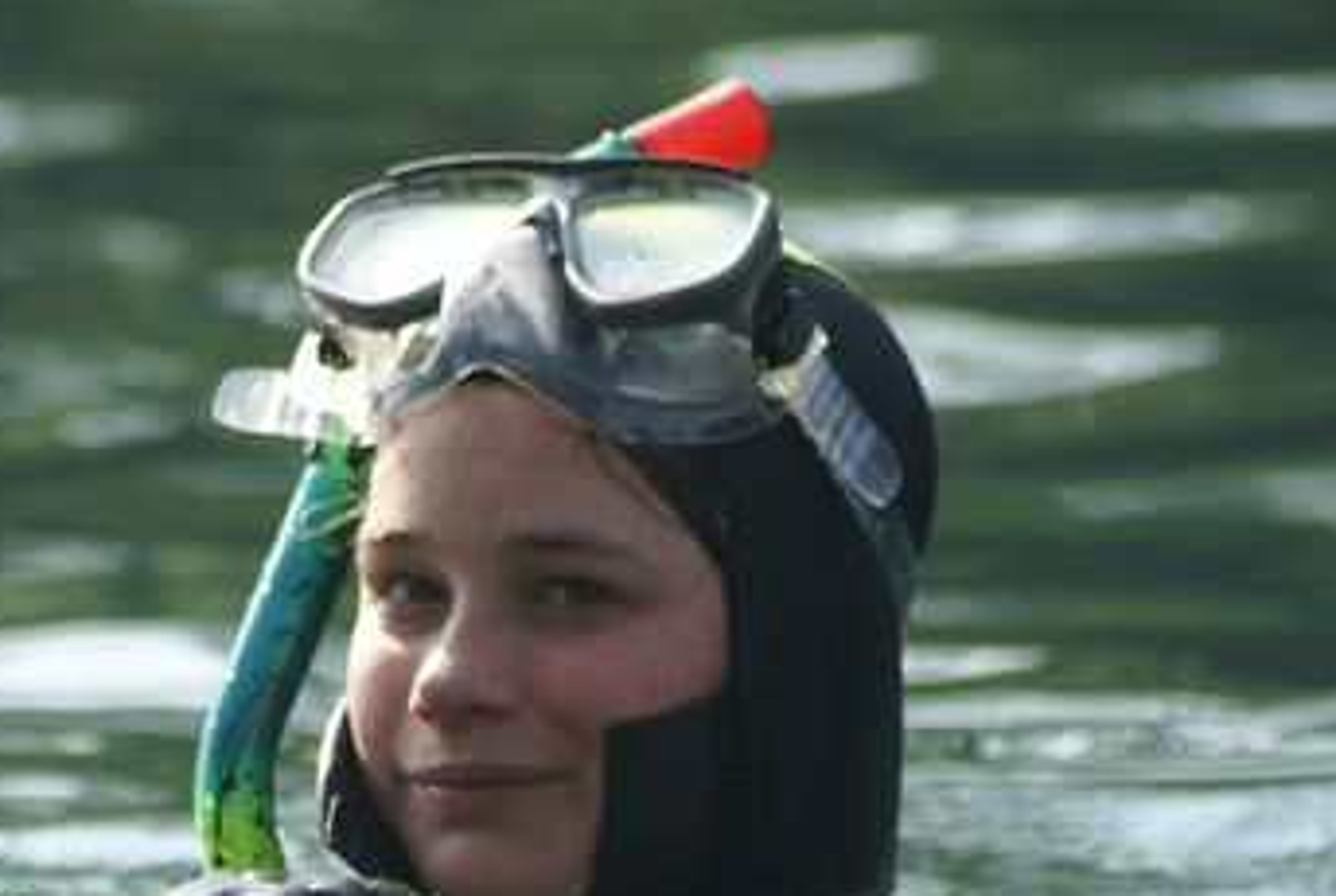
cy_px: 775
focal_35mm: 700
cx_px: 534
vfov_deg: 2.0
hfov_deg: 2.9
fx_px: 26022
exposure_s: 1/320
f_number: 5
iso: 100
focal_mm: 200
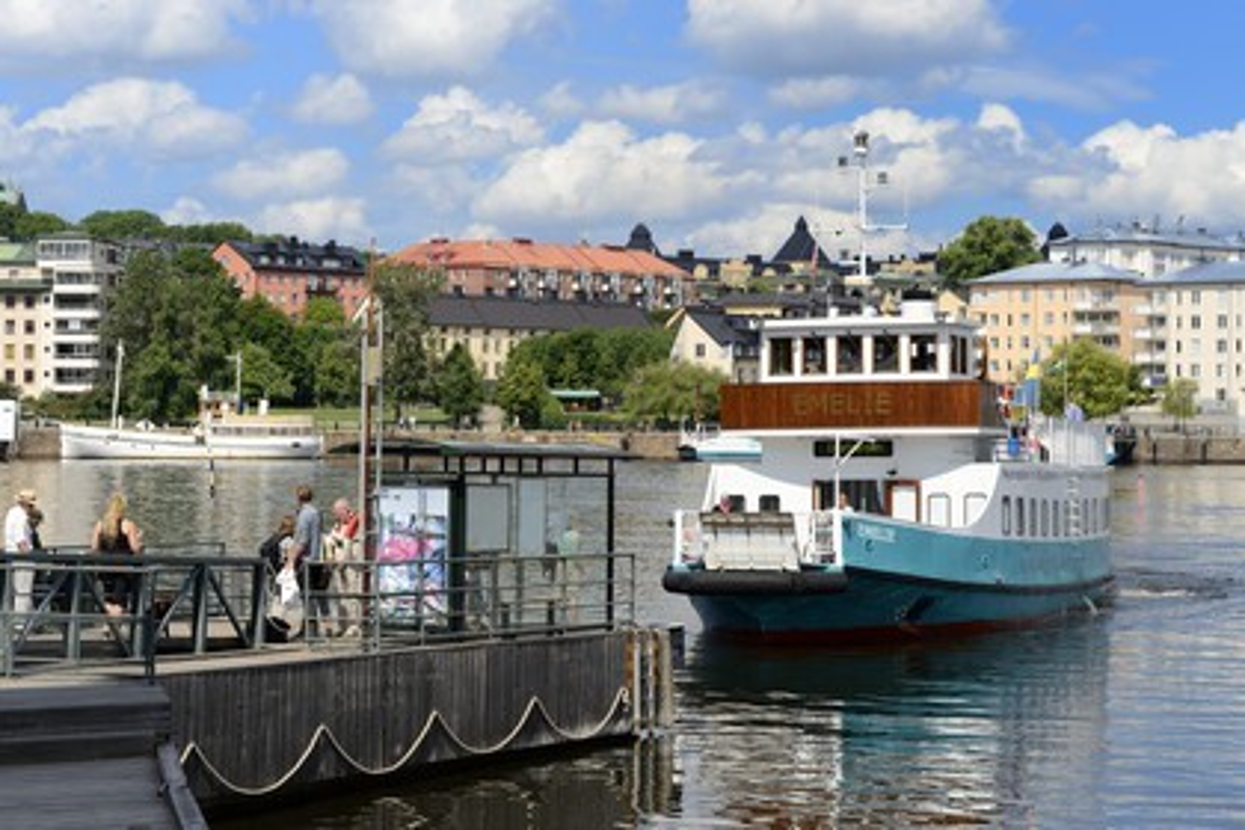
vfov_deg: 14.9
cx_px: 622
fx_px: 3181
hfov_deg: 22.1
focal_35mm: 92
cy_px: 415
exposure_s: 1/250
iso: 200
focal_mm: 92
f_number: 13
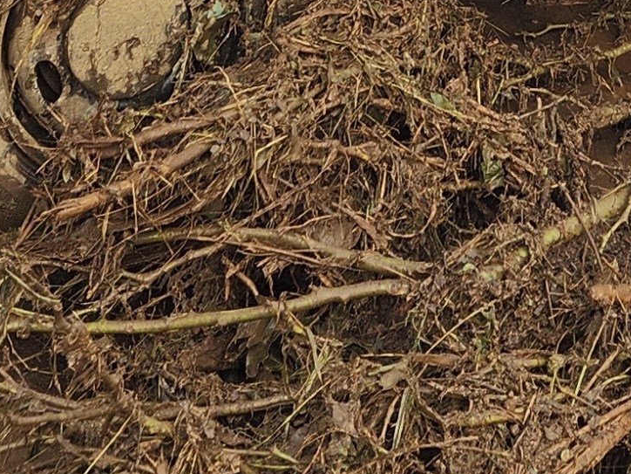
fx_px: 2315
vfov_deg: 10.9
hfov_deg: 15.4
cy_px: -397
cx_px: 485
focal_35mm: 127
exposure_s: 1/219
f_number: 1.8
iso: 20
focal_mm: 5.4
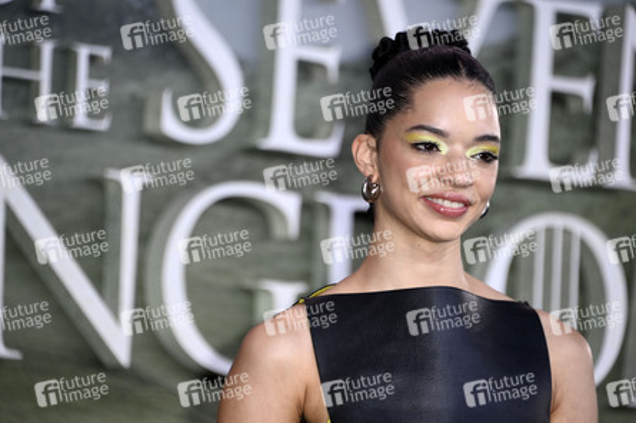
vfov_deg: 4.5
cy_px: 212
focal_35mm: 304
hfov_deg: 6.8
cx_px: 319
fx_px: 5367
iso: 640
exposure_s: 1/250
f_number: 5.6
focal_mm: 300
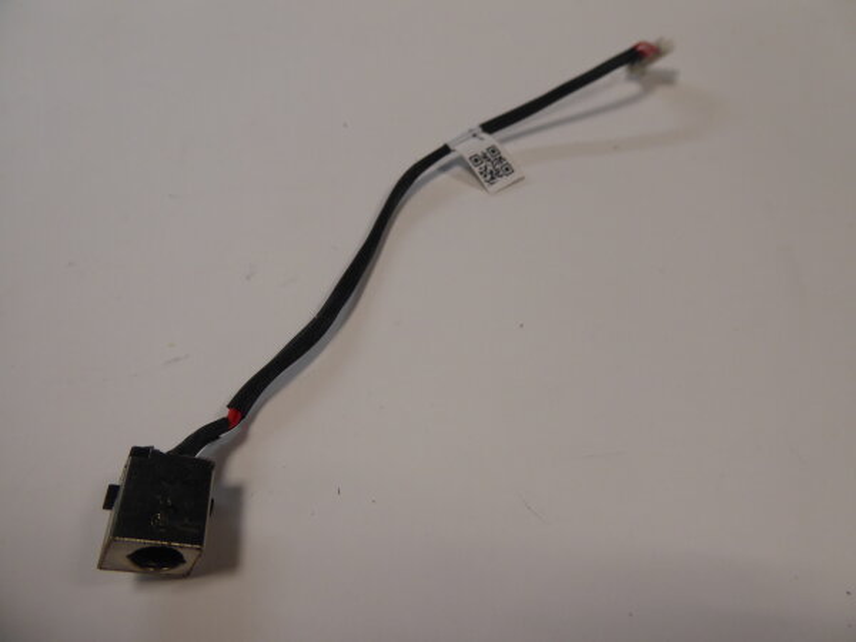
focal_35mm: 25
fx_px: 618
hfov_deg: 69.4
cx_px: 428
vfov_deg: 54.9
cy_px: 321
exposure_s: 1/60
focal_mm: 4.3
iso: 125
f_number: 3.3
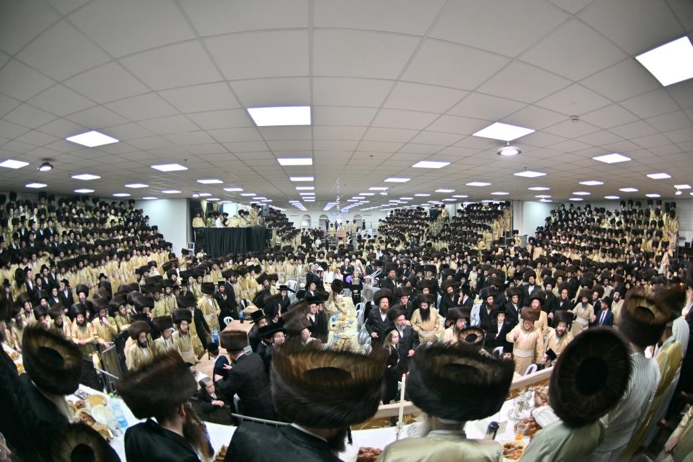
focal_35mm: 15
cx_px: 346
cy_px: 231
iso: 320
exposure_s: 1/200
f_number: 2.8
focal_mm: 10.5
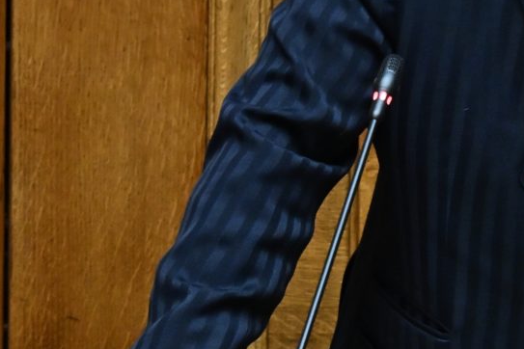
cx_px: 764
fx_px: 18120
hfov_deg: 1.7
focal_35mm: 1245
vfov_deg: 1.1
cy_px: 37
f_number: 6.3
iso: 3600
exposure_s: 1/250
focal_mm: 330
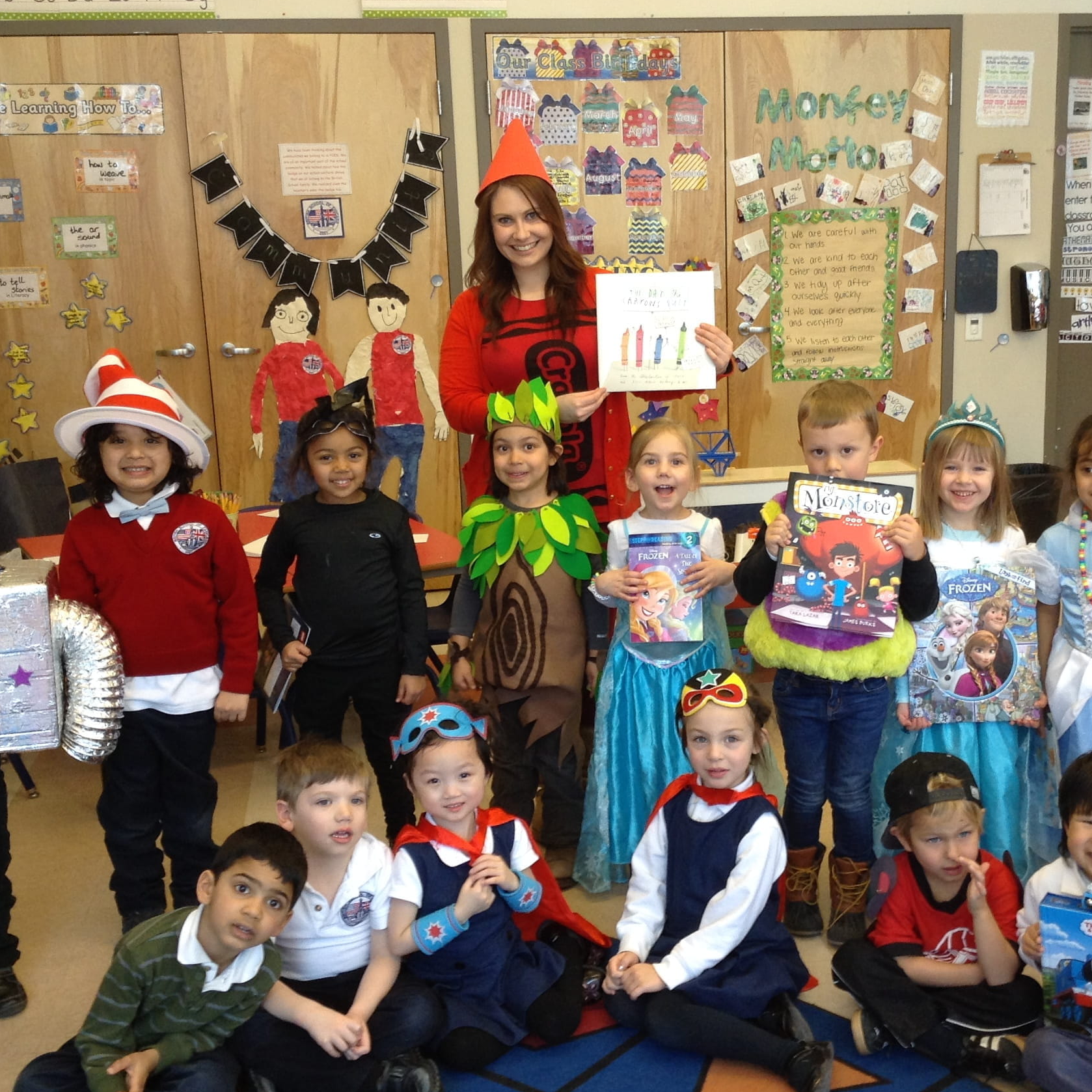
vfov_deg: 37.6
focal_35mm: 45
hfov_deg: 37.5
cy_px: 553
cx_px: 634
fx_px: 1606
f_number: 2.4
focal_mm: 3.3
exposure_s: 1/25
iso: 40
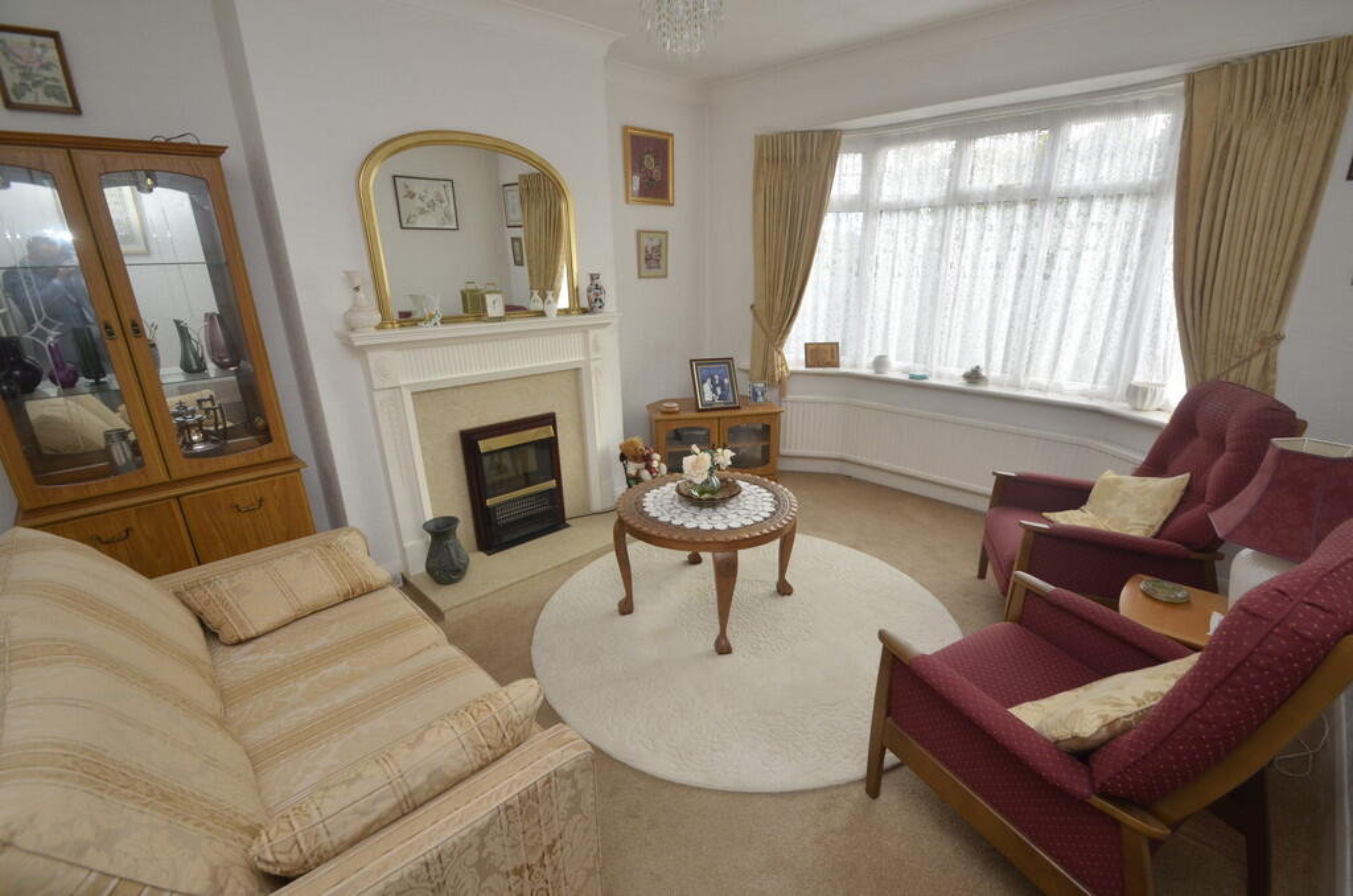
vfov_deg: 77.1
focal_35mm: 15
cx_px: 676
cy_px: 448
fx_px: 563
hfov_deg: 100.5
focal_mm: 10
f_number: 7.1
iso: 400
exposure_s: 1/125
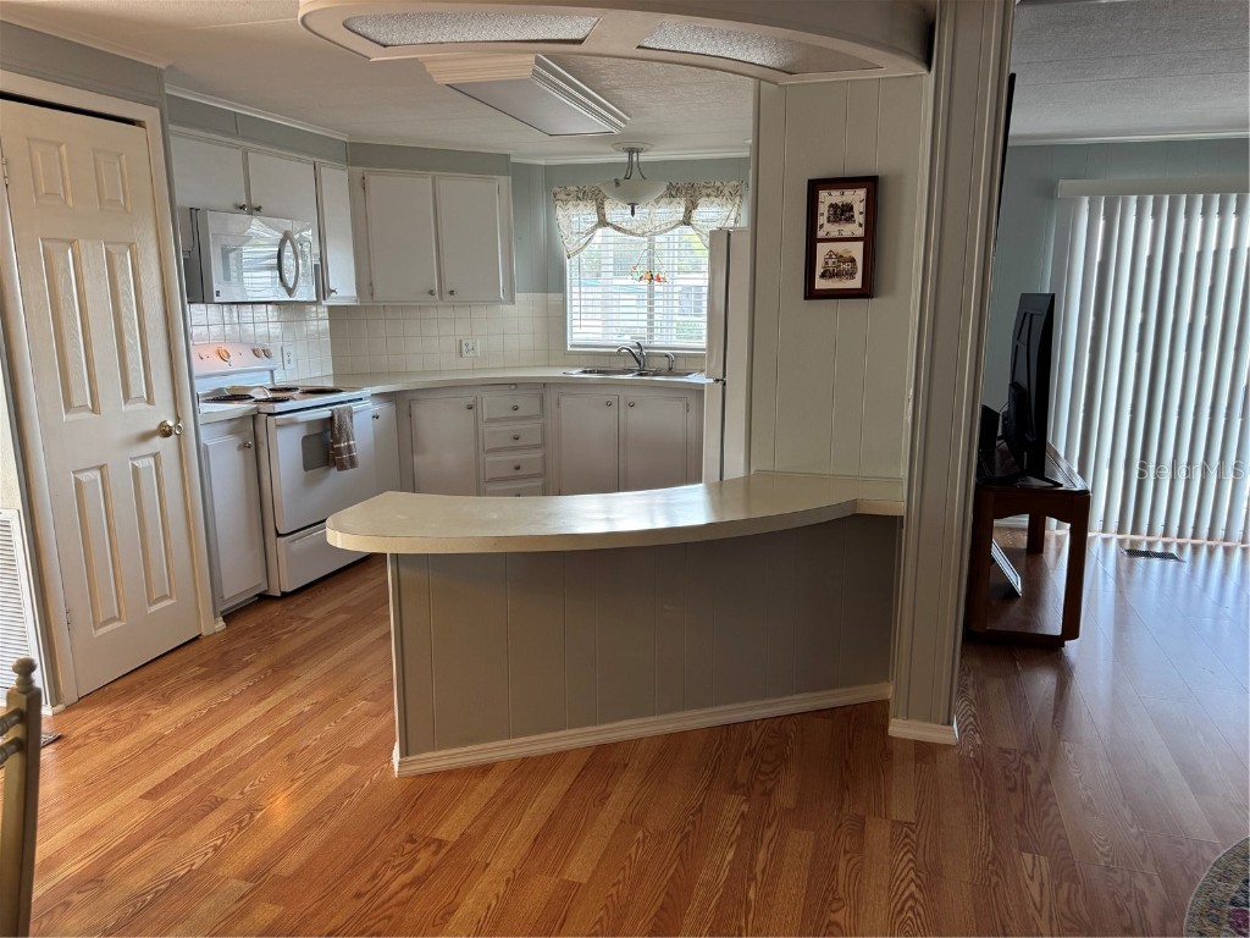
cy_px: 469
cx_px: 625
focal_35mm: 24
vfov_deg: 56.8
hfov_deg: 71.6
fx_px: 867
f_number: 1.78
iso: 200
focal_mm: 6.76
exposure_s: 1/89
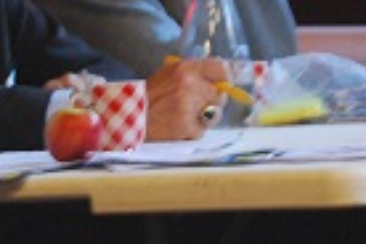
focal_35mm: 358
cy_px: -154
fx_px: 3639
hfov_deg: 5.8
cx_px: 175
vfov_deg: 3.8
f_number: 5.3
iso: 1600
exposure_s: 1/8
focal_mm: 66
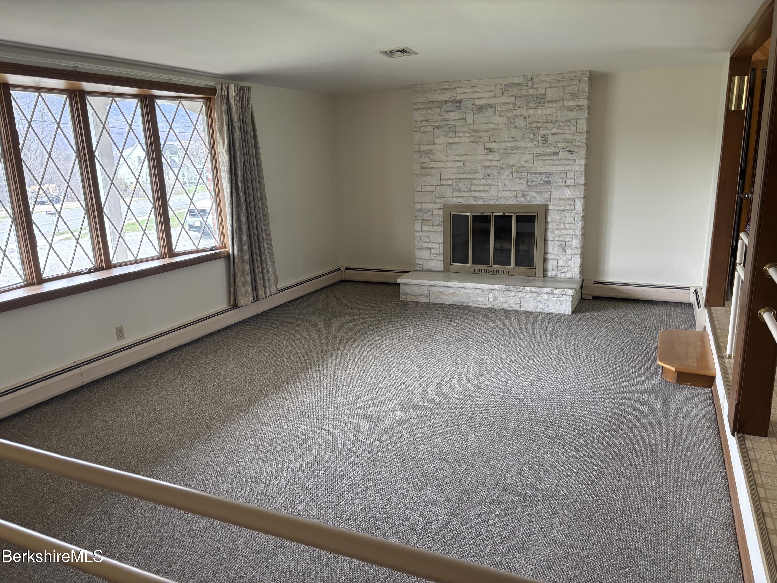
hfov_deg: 67.3
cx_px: 388
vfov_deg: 53.1
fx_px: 584
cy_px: 292
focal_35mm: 26
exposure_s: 1/121
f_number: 1.6
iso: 125
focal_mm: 5.96
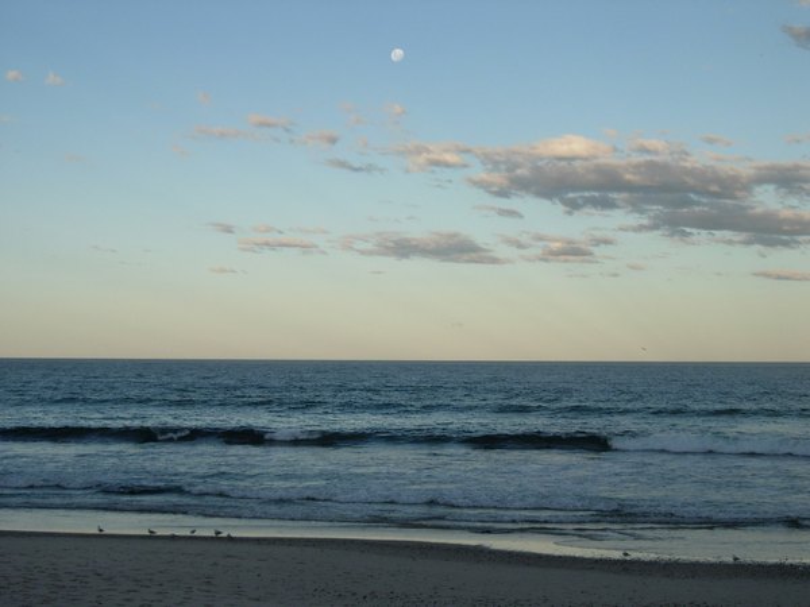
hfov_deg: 31.7
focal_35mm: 61
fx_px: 1427
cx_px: 405
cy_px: 304
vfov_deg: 24.0
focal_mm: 12.7
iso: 79
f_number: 5.9
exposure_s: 1/296
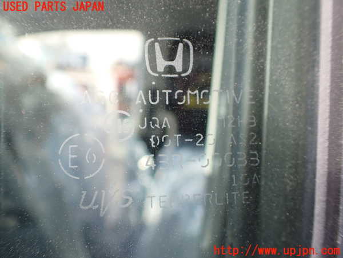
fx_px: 297
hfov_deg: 60.0
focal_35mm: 30
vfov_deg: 46.8
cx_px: 172
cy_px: 129
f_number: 2.3
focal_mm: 5.4
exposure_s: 1/160
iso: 100
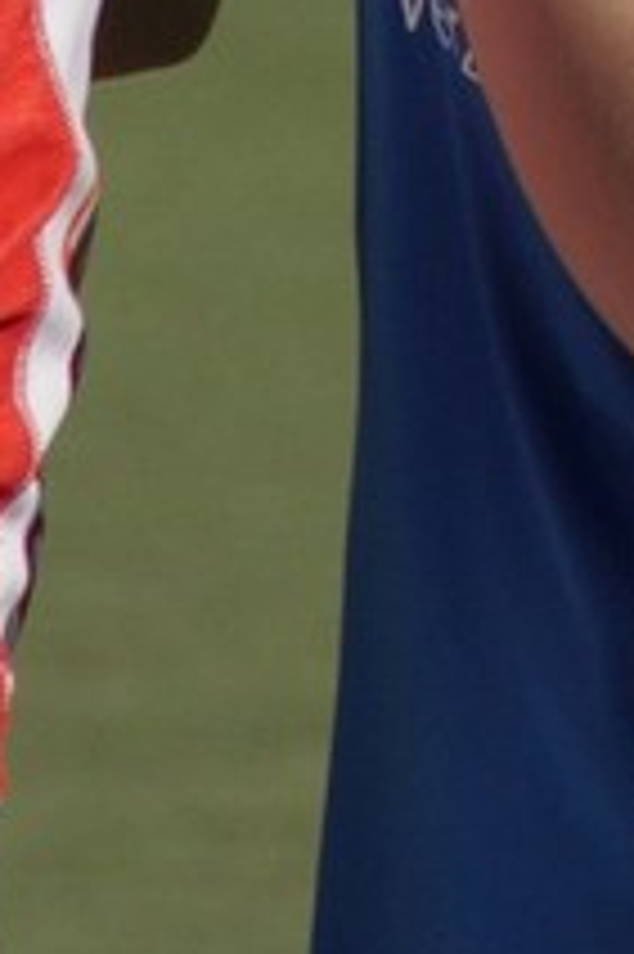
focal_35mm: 1811
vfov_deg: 1.1
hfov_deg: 0.8
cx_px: 364
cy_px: -1228
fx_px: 47915
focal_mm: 250
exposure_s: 1/640
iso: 200
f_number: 11
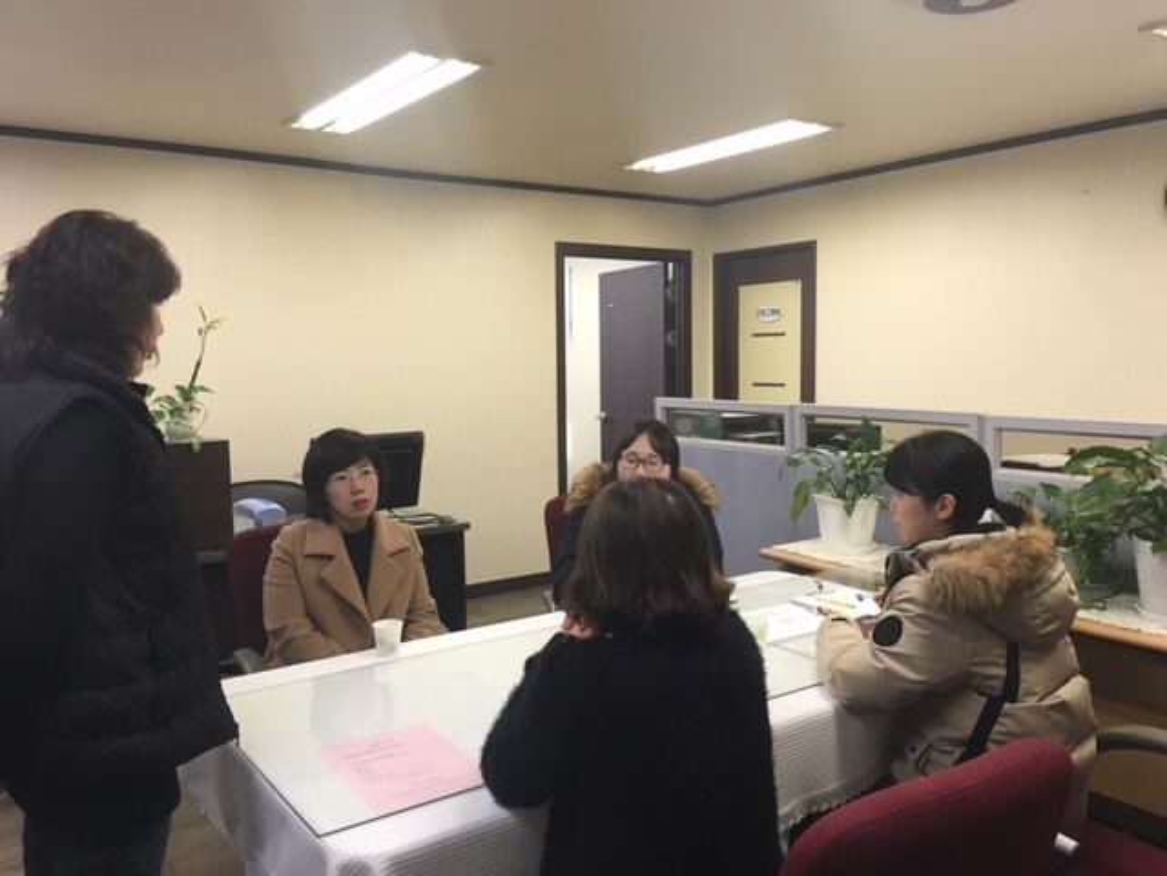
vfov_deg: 48.2
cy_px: 438
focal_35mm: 29
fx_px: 978
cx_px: 584
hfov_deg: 61.7
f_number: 2.2
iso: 64
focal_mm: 4.15
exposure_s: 1/30
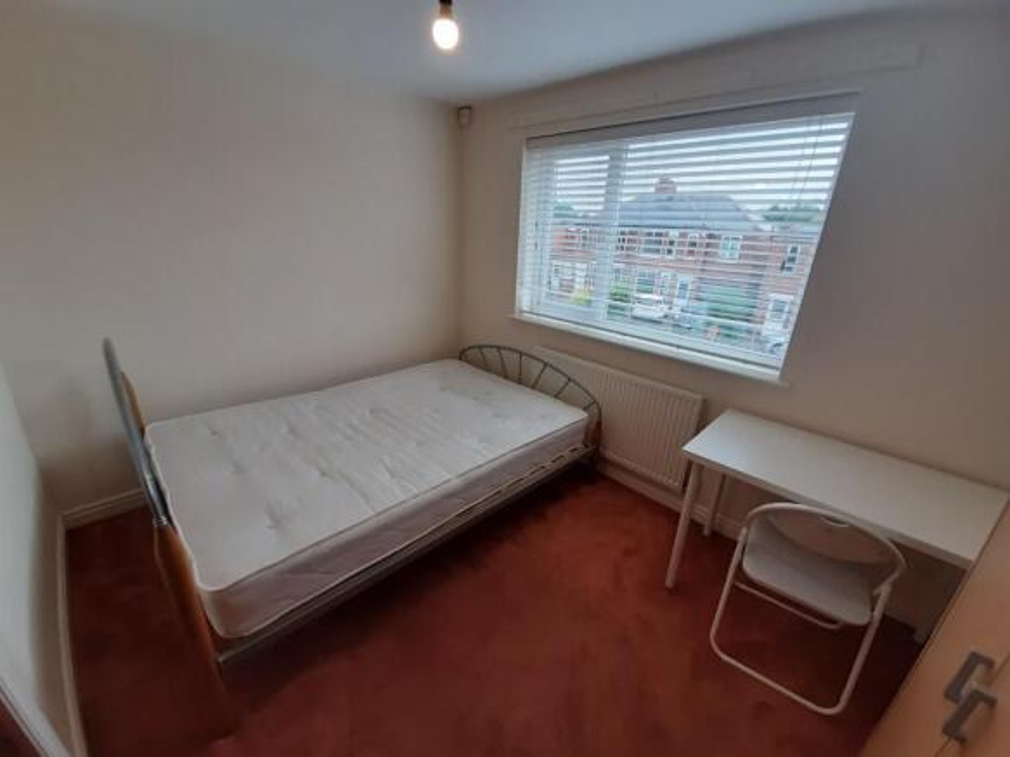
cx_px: 505
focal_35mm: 13
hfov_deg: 106.2
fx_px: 379
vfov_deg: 89.9
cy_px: 378
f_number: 2.2
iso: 64
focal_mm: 1.42
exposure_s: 1/100
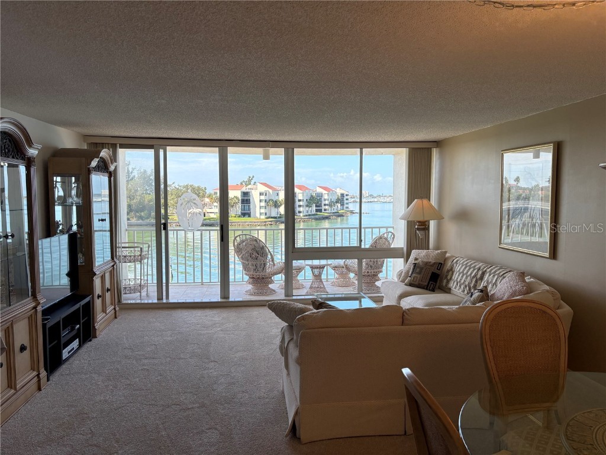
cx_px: 303
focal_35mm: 26
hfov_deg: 67.3
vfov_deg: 53.1
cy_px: 228
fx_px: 455
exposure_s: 1/459
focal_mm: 5.96
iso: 64
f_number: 1.6
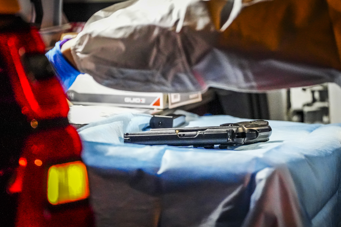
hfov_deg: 10.4
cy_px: 113
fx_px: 1876
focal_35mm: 198
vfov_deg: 6.9
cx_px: 171
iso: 10000
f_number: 2.8
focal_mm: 197
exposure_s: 1/200
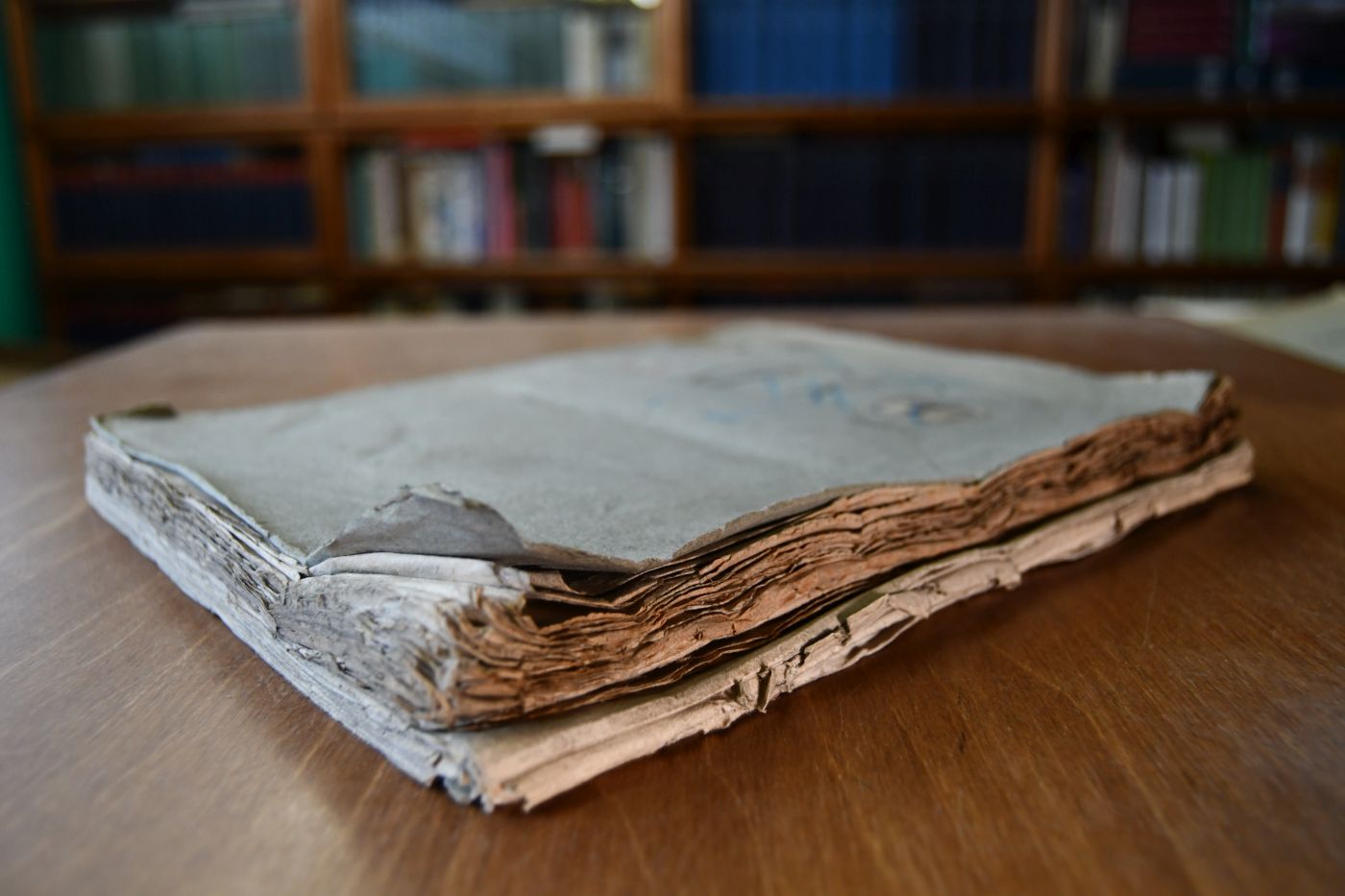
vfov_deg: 43.6
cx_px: 672
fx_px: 1121
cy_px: 448
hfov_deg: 61.9
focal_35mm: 30
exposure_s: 1/200
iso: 800
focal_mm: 20
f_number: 3.5
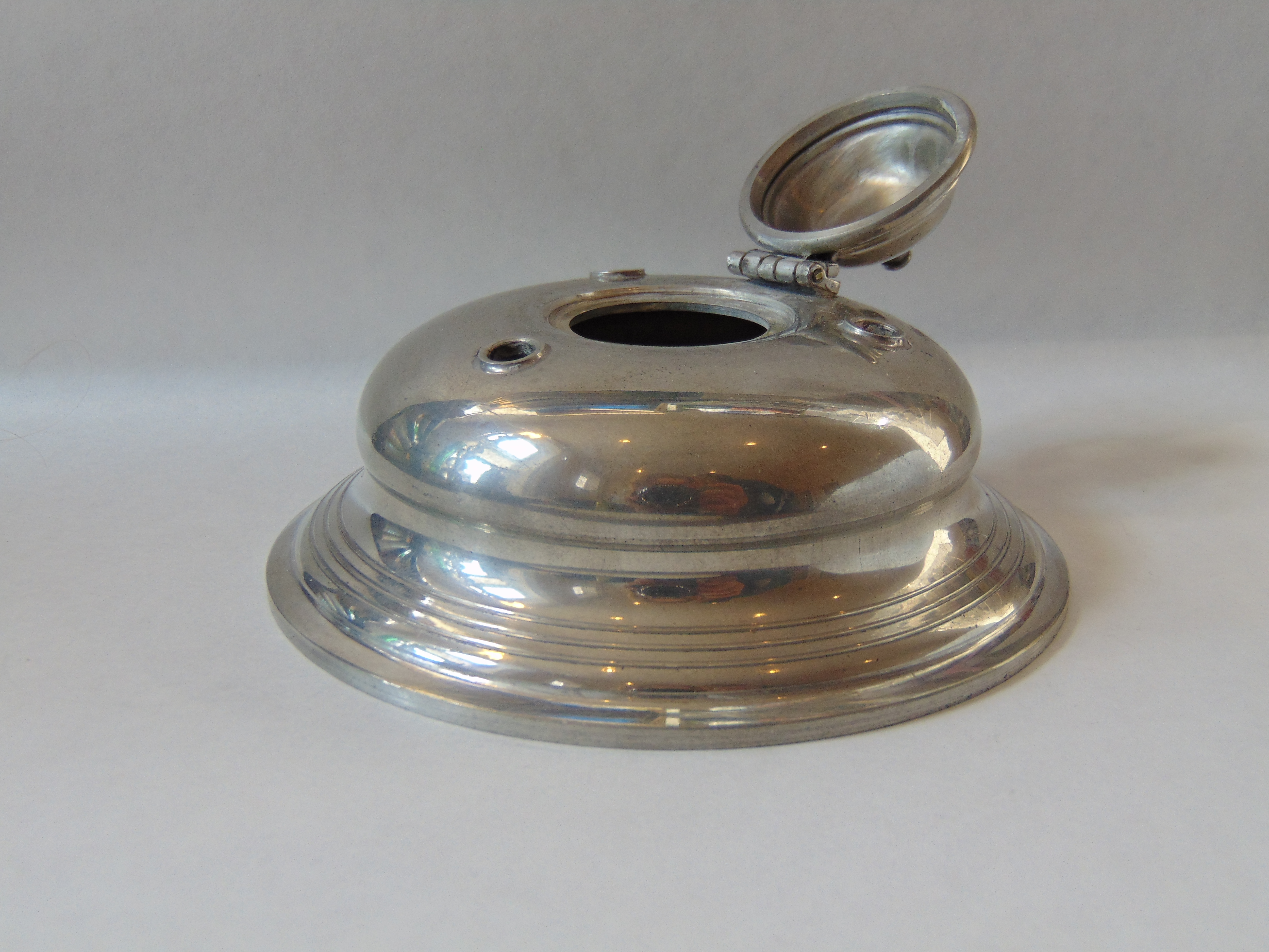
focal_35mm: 42
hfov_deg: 44.8
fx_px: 1540
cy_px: 476
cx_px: 634
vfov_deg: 34.3
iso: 80
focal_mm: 7.6
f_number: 3.3
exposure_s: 1/125
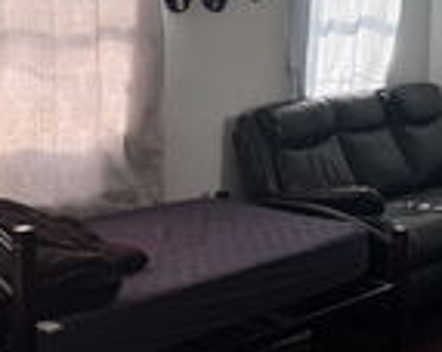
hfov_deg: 26.9
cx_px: 125
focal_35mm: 70
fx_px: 914
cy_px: 111
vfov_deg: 21.7
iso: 64
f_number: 1.78
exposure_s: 1/228
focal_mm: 6.76
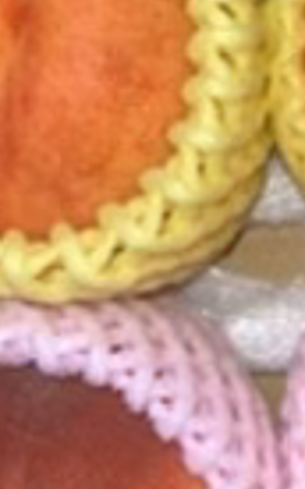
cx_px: 309
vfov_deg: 25.1
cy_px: 53
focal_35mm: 80
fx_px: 1066
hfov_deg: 15.9
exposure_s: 1/76
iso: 40
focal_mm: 5.1
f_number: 1.6
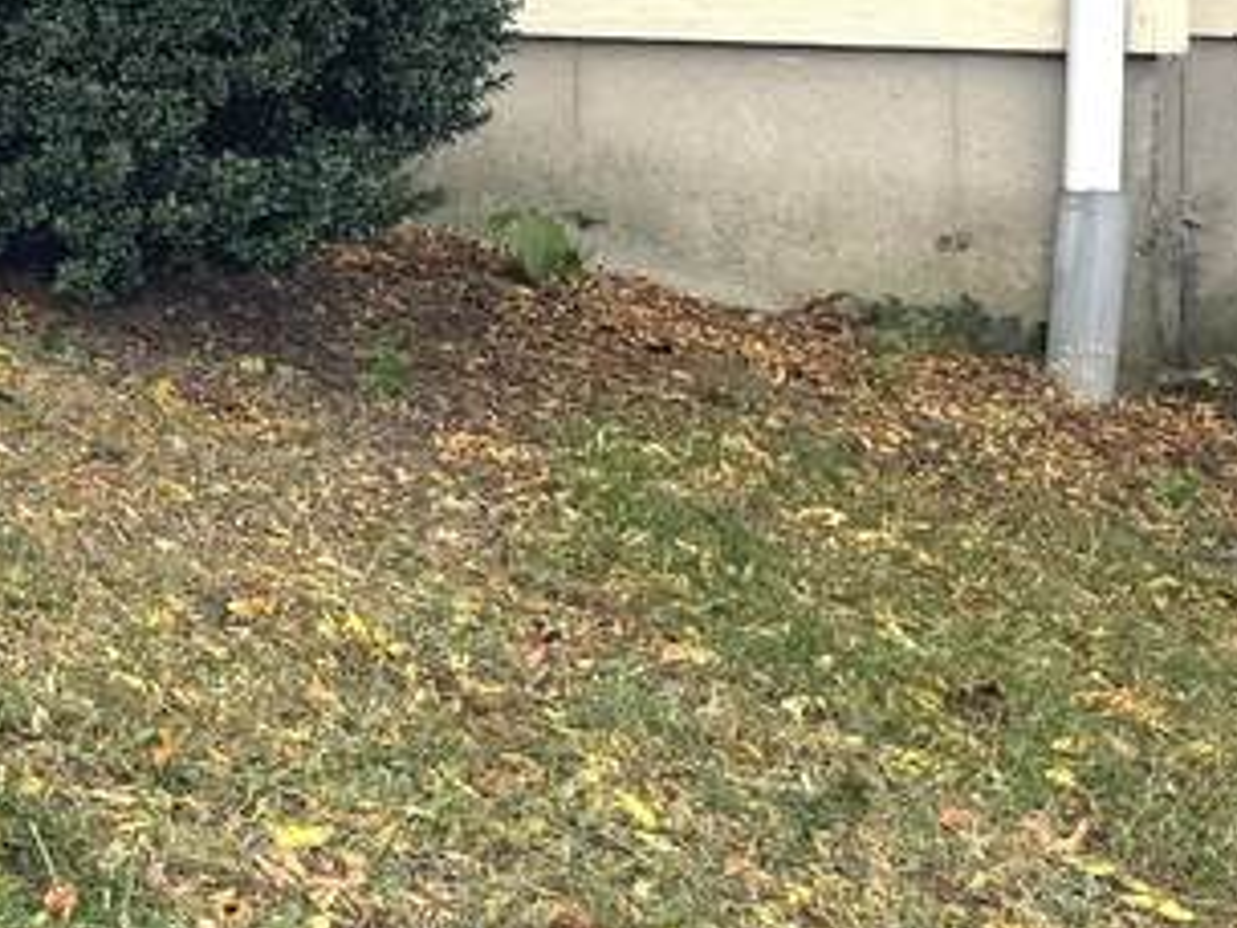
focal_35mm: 101
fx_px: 3609
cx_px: -1339
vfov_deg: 14.1
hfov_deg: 15.2
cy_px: -232
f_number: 1.78
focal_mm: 6.76
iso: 80
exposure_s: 1/639
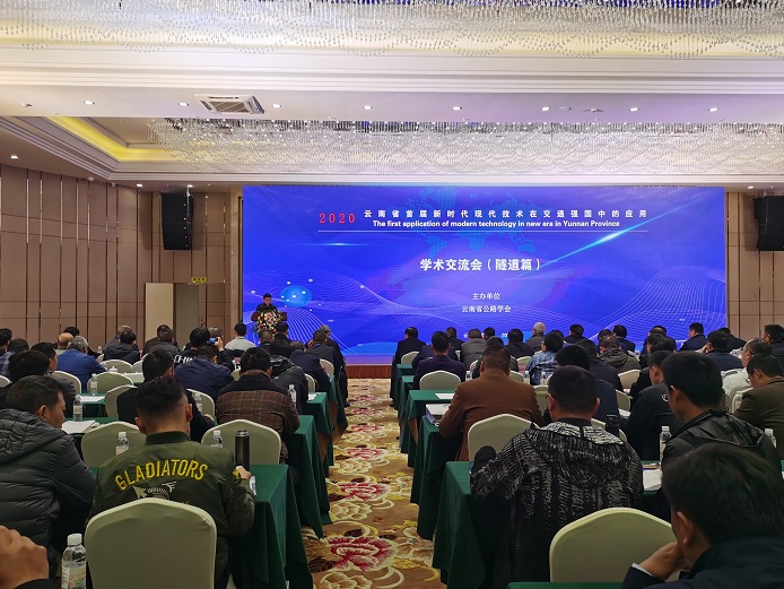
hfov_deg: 63.4
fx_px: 634
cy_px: 292
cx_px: 390
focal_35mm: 28
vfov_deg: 49.8
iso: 64
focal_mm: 5.58
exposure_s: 1/99.9
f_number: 1.8
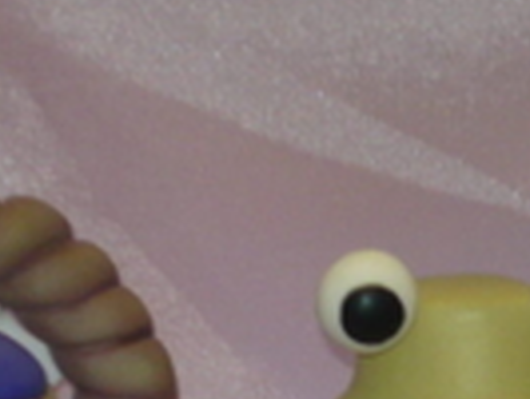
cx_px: 542
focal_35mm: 382
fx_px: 5854
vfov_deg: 3.9
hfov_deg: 5.2
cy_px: 638
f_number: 4
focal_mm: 11.7
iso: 100
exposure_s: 1/50
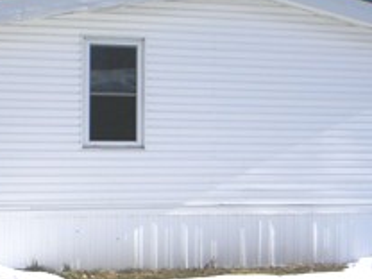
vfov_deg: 18.2
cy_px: 152
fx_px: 870
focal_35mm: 81
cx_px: 105
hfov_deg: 23.9
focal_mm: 6.4
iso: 80
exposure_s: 1/321
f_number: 7.4
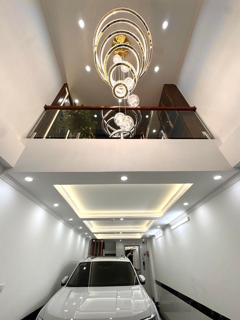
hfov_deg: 85.7
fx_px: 129
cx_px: 120
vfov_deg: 102.1
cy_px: 160
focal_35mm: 14
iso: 40
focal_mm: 2.22
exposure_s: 1/131
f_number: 2.2
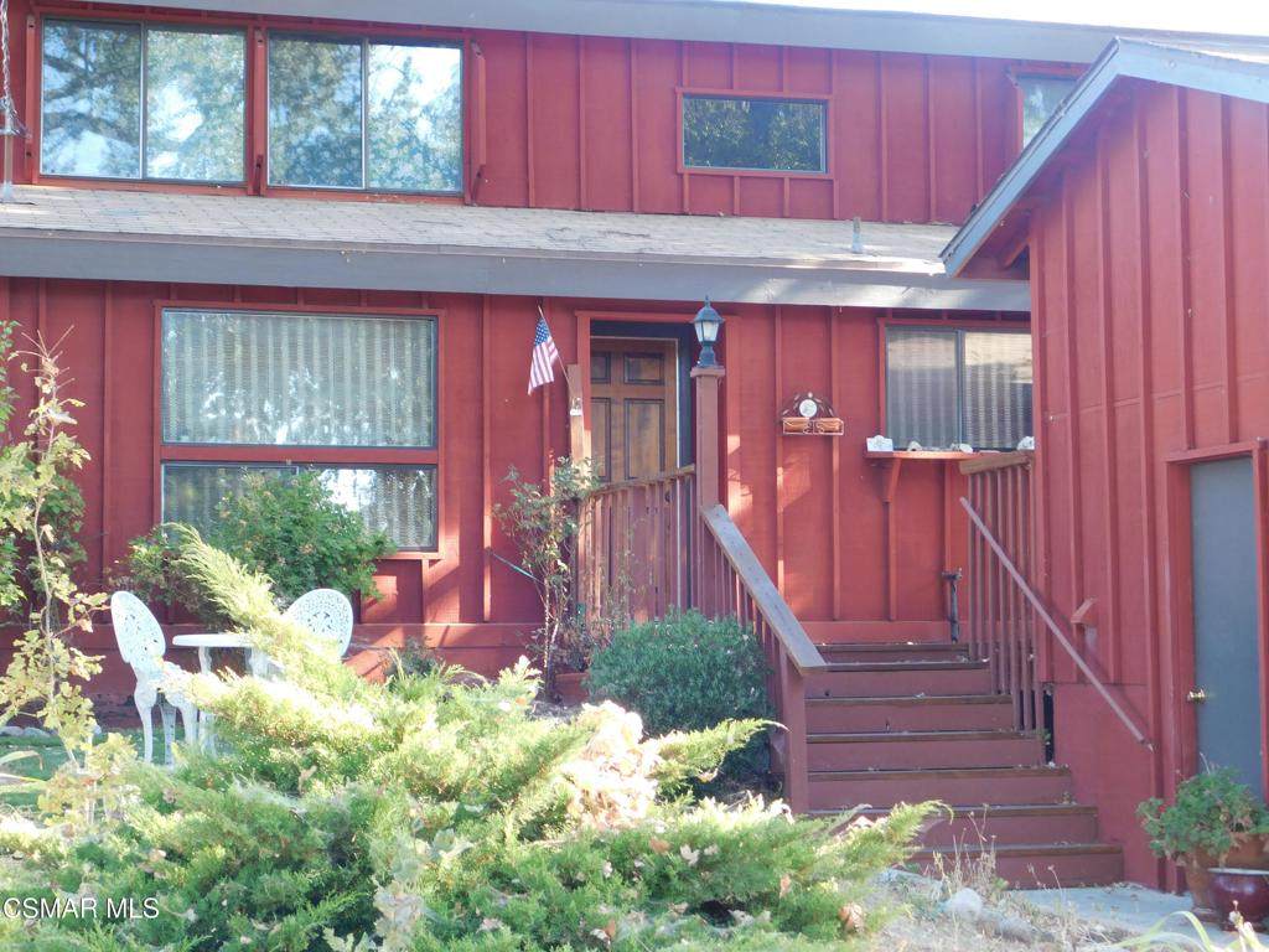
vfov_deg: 22.3
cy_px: 476
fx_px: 2420
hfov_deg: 29.4
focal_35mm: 66
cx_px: 634
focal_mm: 11.7
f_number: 4.2
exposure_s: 1/30
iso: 140
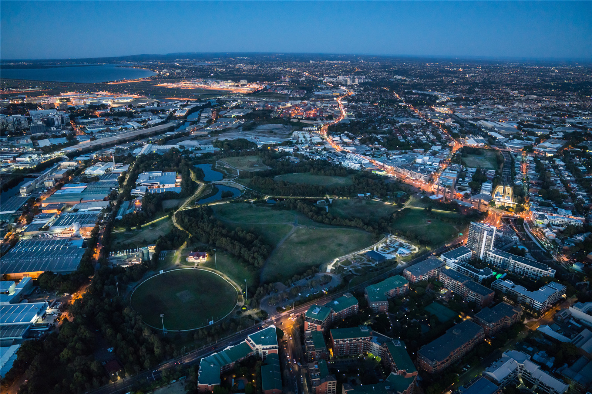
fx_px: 395
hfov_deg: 73.8
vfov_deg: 53.1
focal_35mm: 24
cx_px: 296
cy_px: 197
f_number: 2.8
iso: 2000
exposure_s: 1/125
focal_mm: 24
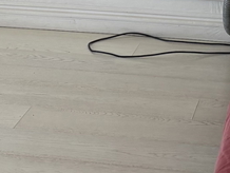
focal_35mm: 143
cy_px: -143
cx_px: 134
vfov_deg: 9.8
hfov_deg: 13.8
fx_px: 951
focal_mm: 5.96
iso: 64
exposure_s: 1/121
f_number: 1.6
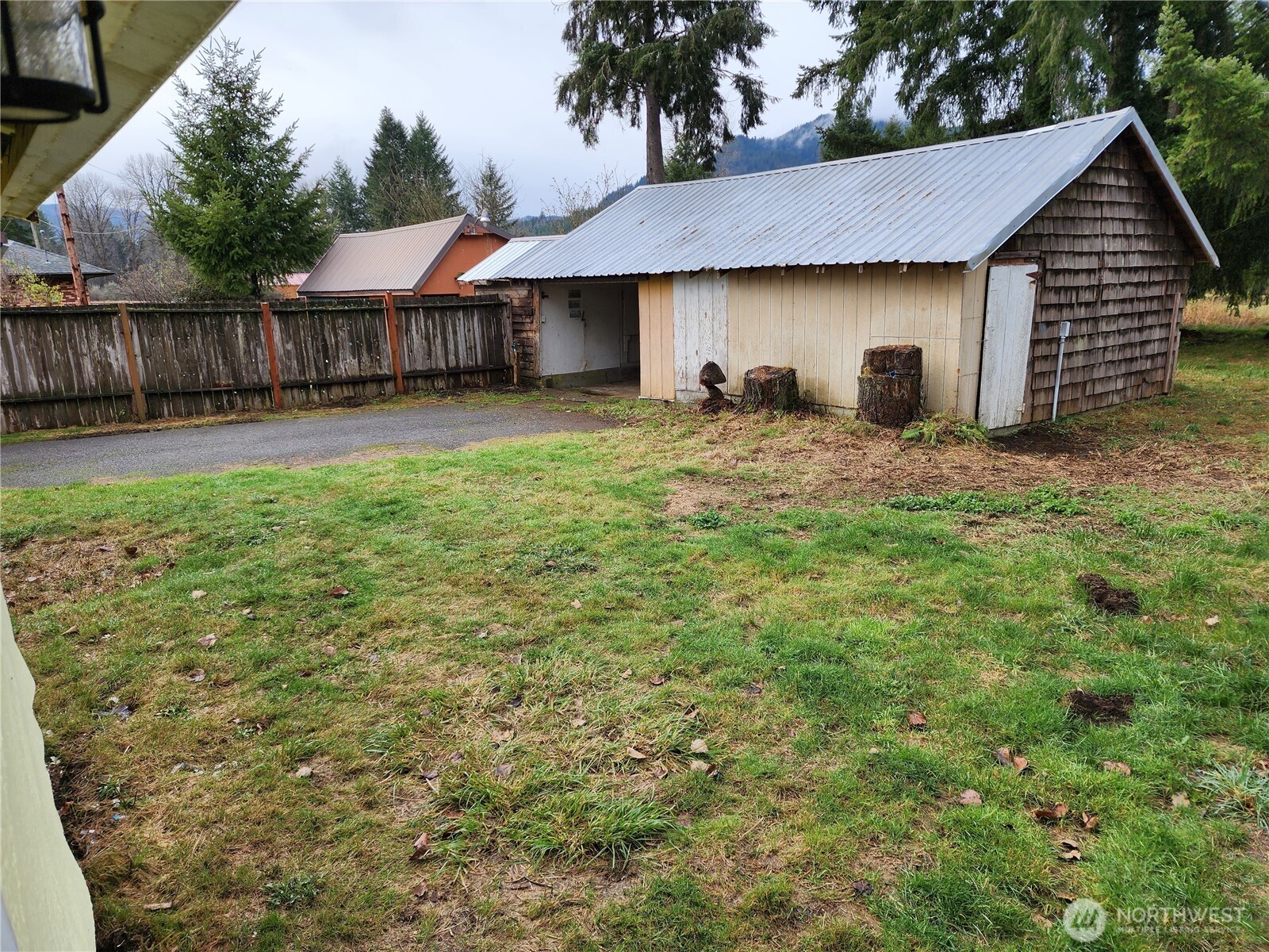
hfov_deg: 73.9
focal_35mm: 23
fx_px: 843
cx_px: 634
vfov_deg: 58.9
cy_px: 476
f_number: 1.8
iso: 12
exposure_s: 1/251
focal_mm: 6.4
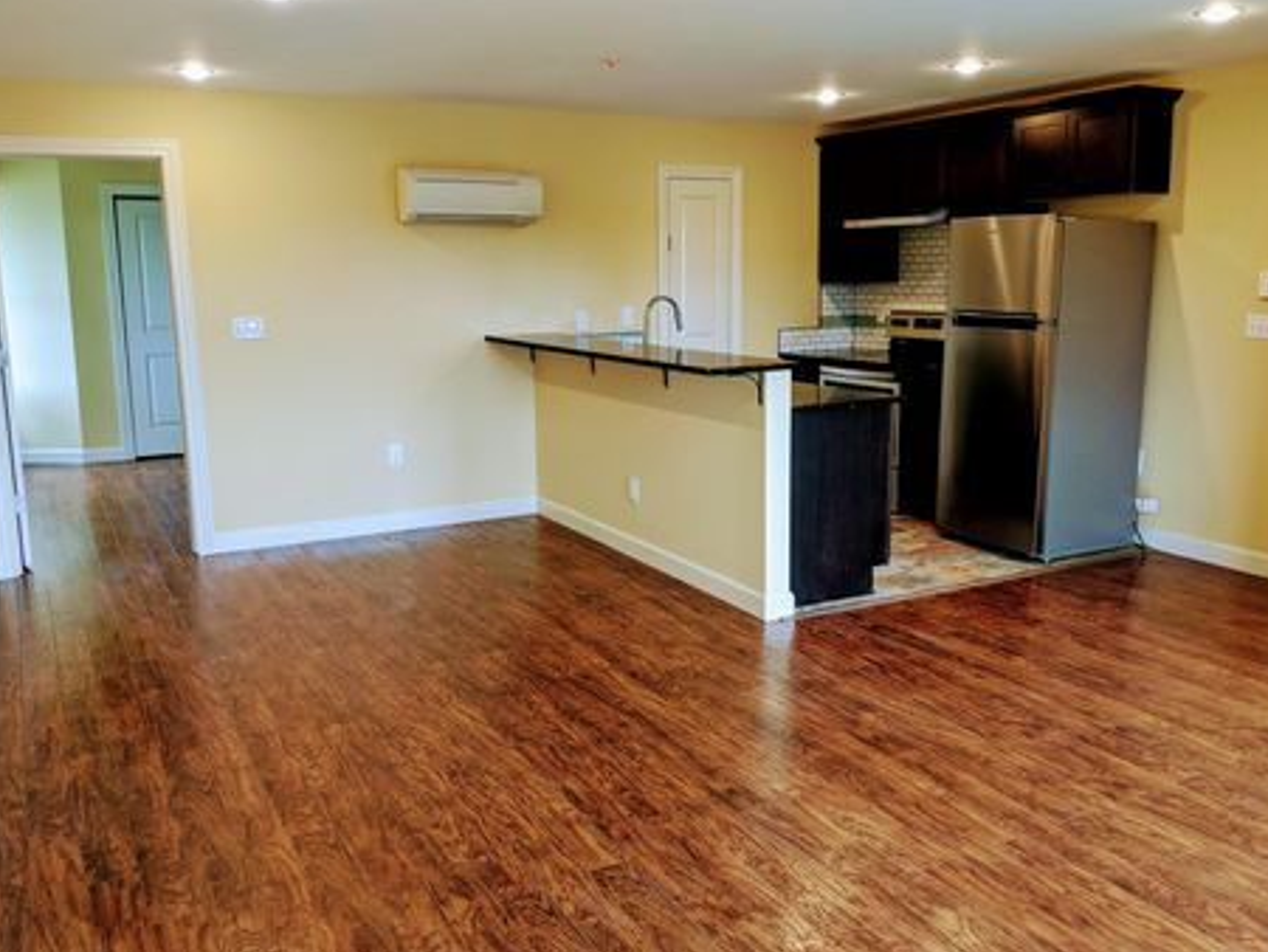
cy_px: 463
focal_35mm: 30
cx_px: 648
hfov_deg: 59.9
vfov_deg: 46.8
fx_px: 1100
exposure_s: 1/122
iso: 152
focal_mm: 4.44
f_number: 1.8
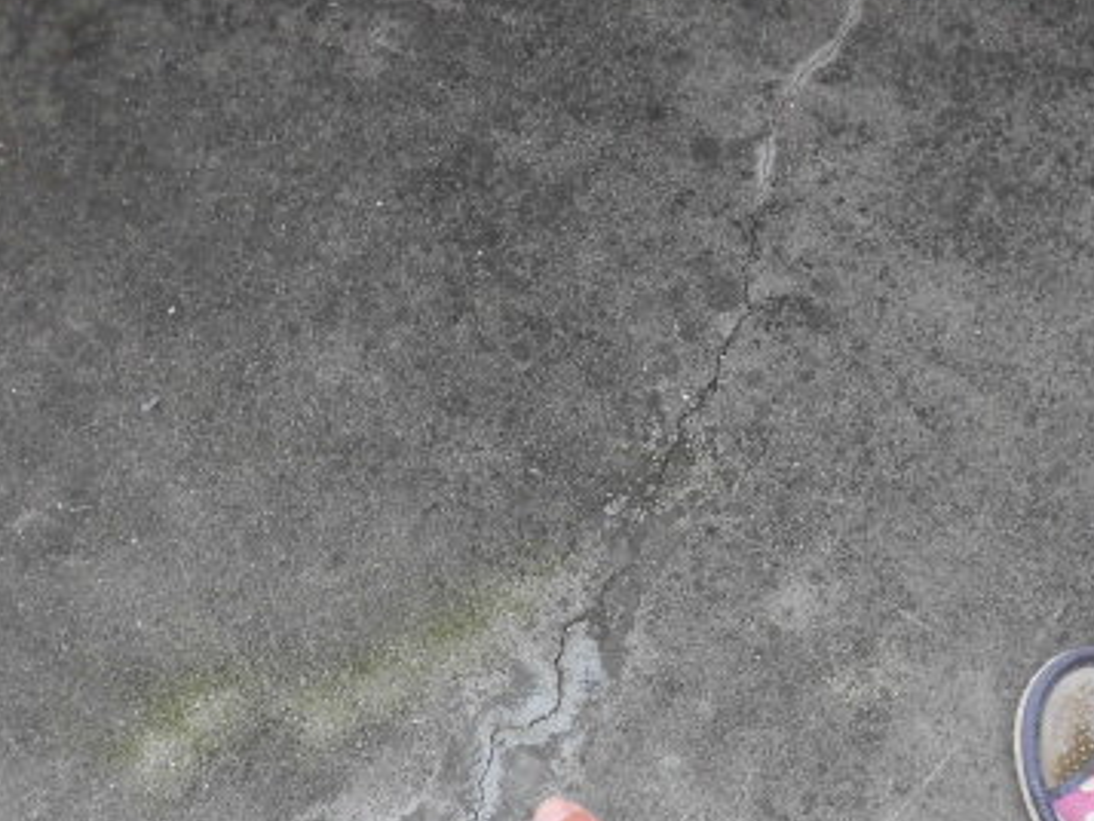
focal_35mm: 43
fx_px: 1359
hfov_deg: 43.8
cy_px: 588
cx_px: 564
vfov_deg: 33.1
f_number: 3.1
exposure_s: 1/100
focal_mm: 4.3
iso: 125
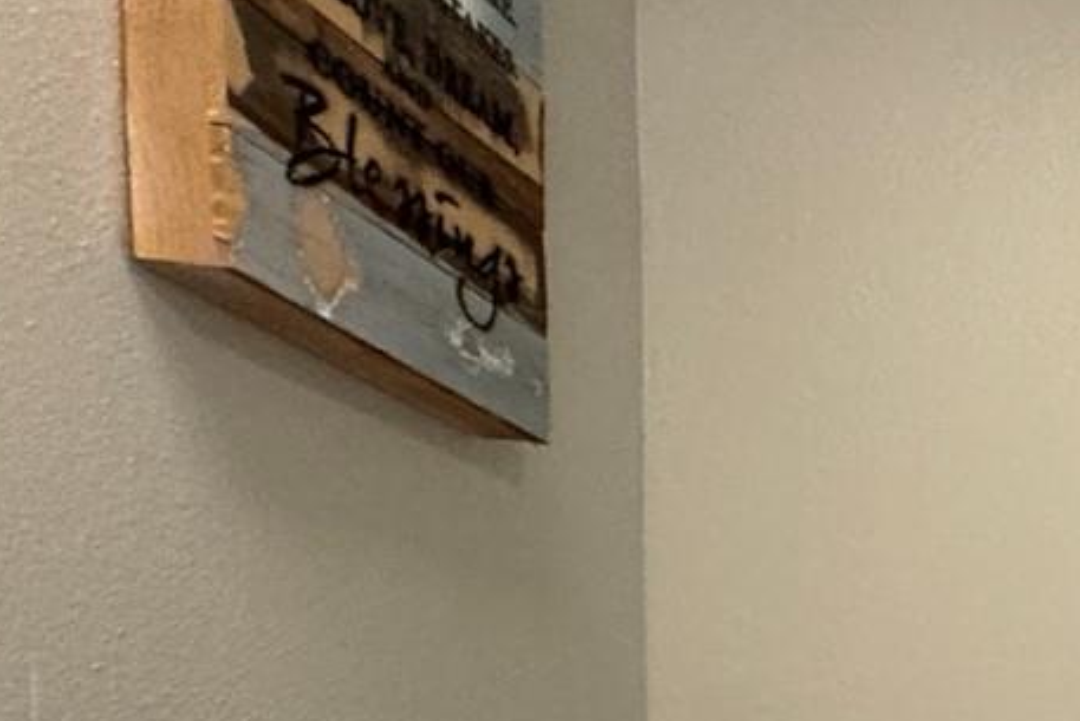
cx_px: 1858
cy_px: 983
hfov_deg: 23.6
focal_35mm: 51
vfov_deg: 23.0
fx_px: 1530
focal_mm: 2.22
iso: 500
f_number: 2.2
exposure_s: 1/60
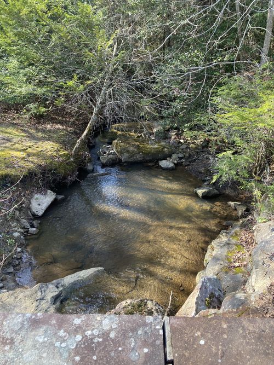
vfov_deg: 67.3
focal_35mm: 26
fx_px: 274
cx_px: 137
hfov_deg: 53.0
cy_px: 182
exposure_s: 1/121
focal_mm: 4.25
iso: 40
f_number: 1.8
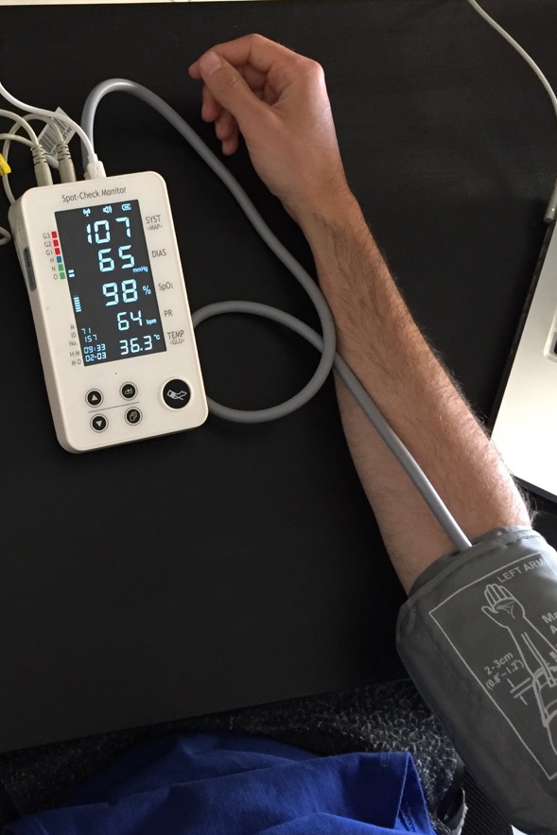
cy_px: 417
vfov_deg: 47.4
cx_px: 92
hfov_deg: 31.6
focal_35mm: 41
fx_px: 951
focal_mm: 4.15
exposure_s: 1/17
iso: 250
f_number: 2.2
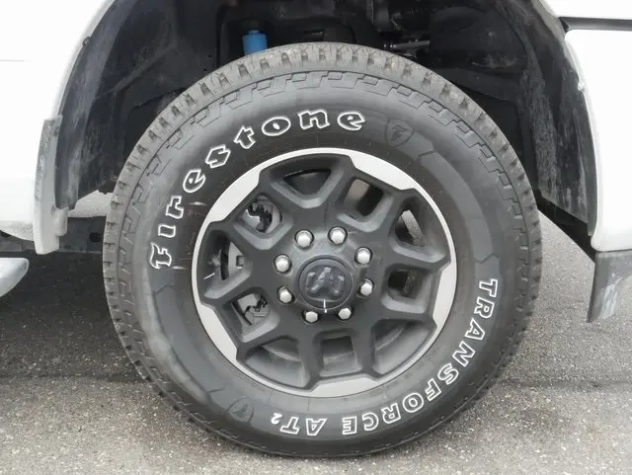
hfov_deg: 46.8
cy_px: 238
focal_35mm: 40
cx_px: 316
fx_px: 731
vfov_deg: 36.0
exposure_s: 1/60
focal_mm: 20
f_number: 20
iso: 3200
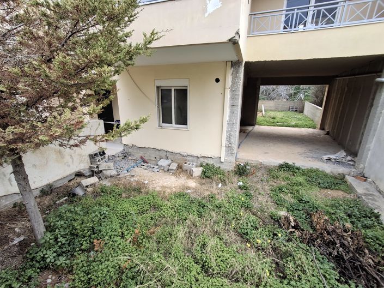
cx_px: 192
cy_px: 144
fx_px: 177
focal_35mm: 16
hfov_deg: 94.5
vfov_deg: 78.1
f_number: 2.2
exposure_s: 1/267
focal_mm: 1.64
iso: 40
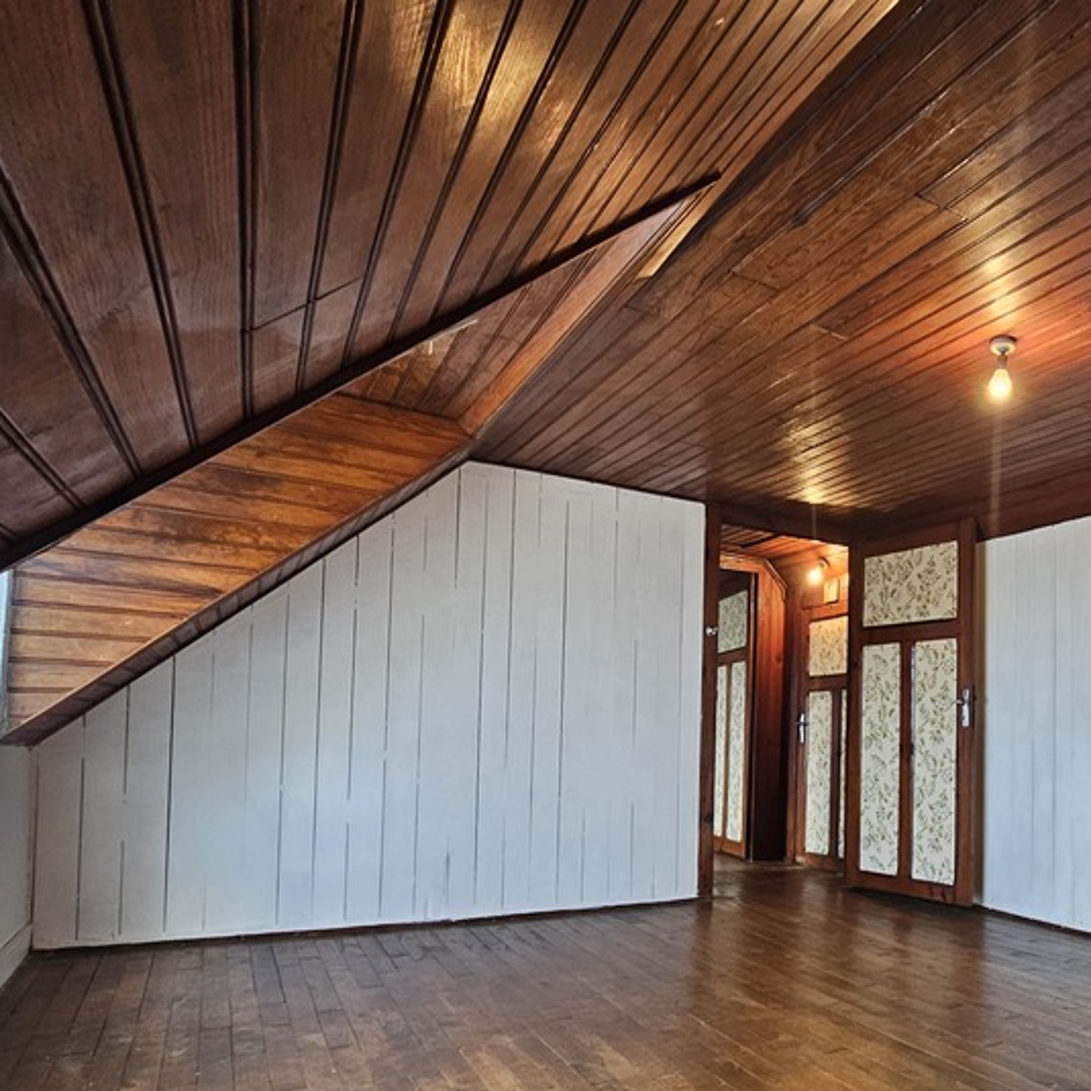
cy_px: 702
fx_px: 784
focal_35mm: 22
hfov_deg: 65.0
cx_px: 830
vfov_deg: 68.2
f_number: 2.2
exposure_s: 1/50
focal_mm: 2.2
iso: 160
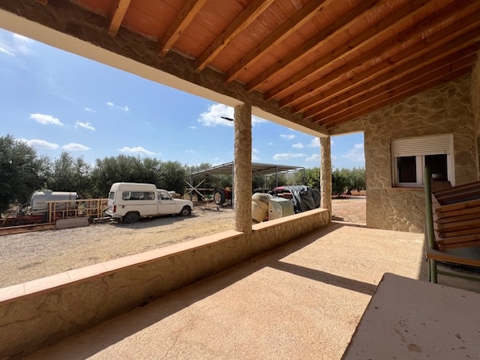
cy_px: 175
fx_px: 194
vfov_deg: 85.7
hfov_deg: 101.9
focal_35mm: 14
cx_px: 256
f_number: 1.8
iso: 32
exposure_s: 1/2370
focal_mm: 1.57
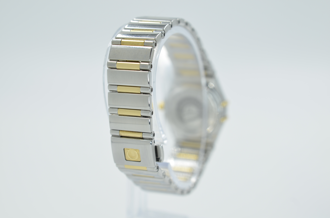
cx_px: 165
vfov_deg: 22.5
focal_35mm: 60
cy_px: 109
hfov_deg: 33.5
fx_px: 549
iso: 125
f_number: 8
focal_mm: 40
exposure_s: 1/50
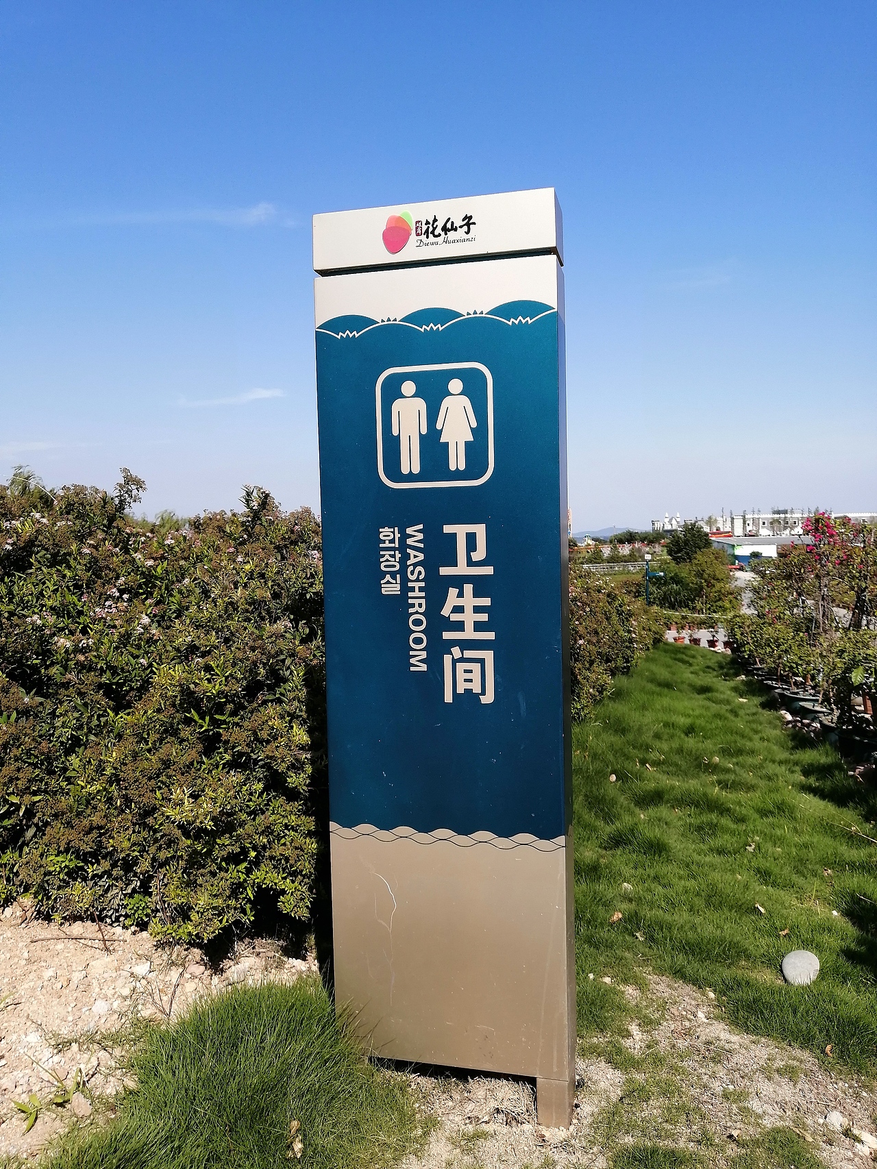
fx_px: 878
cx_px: 438
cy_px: 584
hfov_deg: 53.1
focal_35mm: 26
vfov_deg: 67.3
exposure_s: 1/1250
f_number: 1.8
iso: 50
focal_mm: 3.62
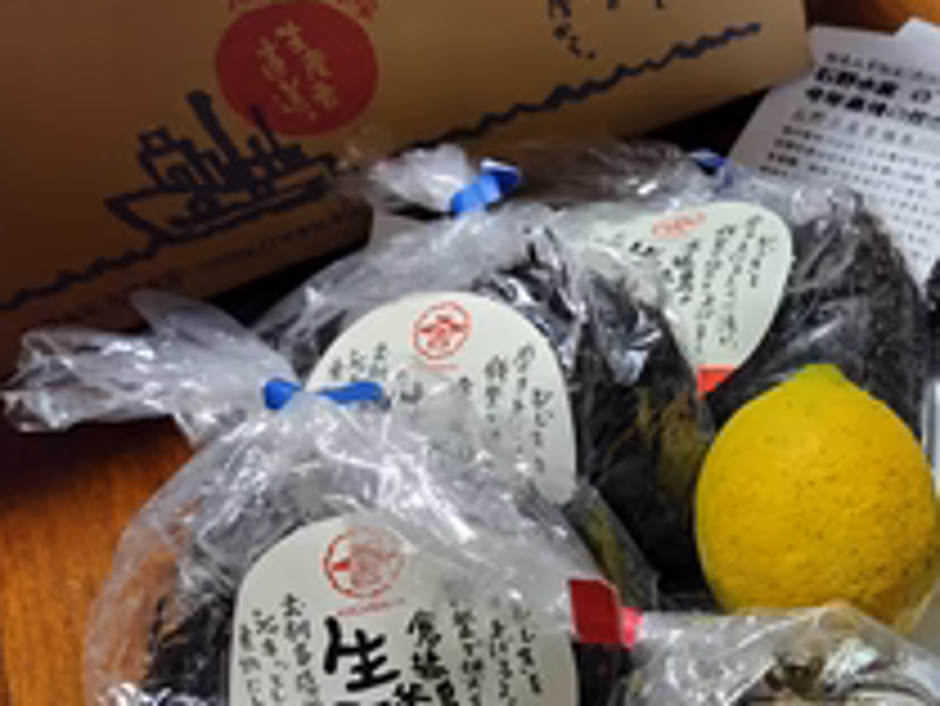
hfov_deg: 40.1
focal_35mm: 44
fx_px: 1196
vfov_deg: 32.1
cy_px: 553
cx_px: 823
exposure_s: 1/120
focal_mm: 5.5
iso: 669
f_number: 1.9
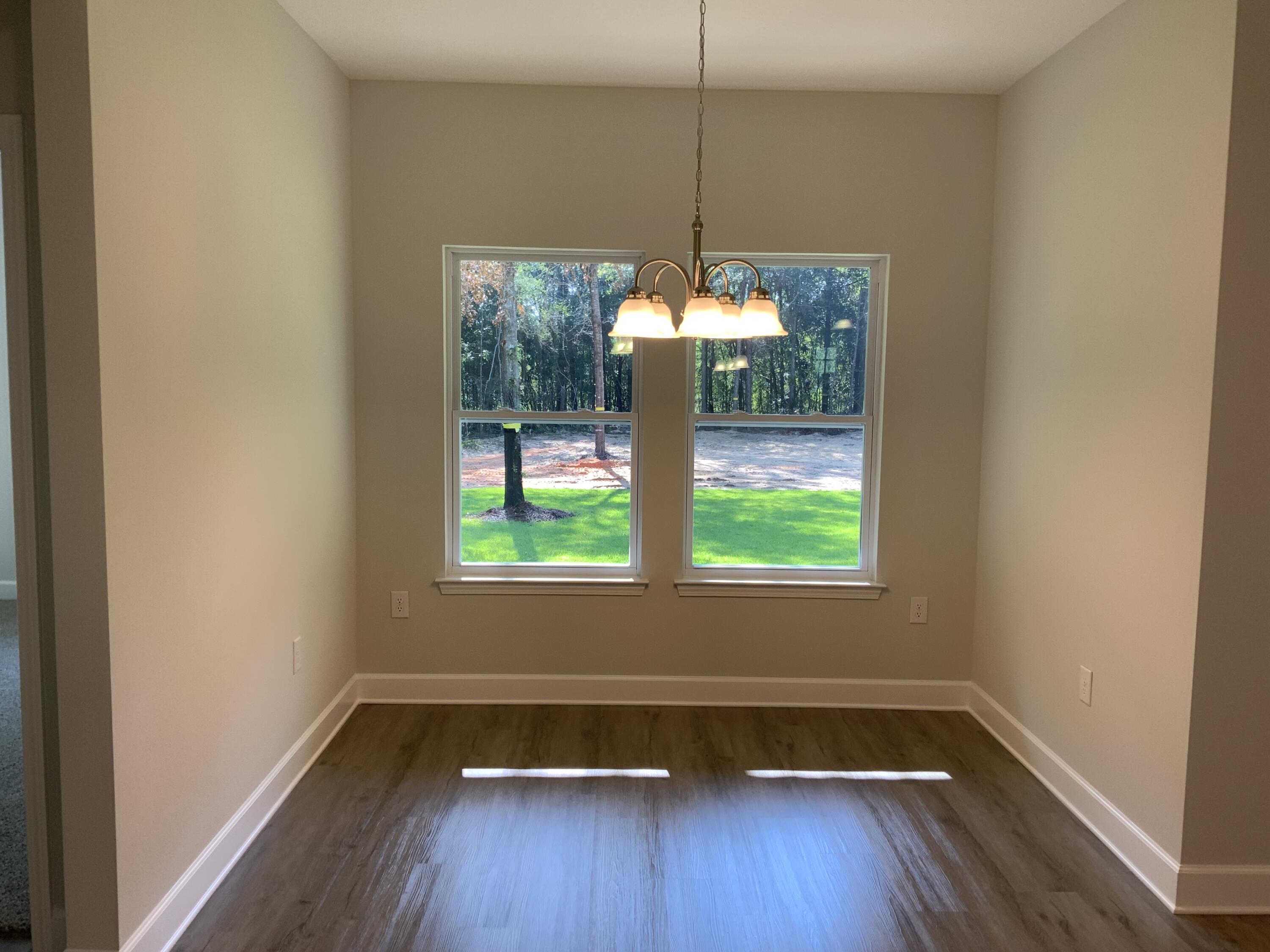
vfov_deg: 48.2
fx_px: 1064
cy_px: 476
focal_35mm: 29
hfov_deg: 61.7
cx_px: 635
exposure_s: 1/120
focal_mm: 3
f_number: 1.8
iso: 40
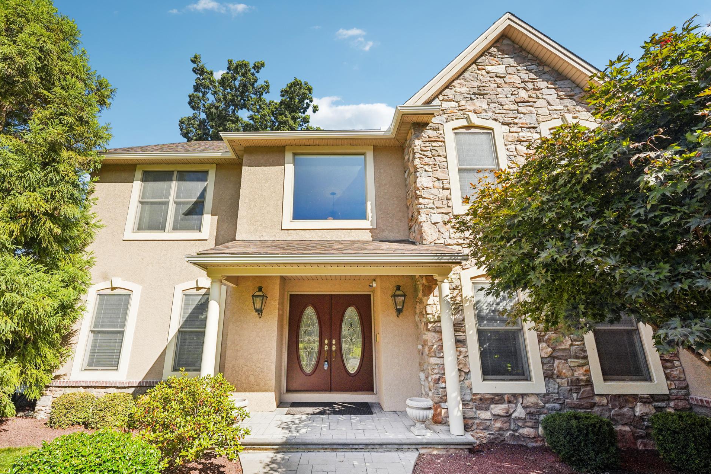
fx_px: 296
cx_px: 335
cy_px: 247
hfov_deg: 100.3
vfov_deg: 77.3
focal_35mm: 15
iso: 500
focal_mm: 14
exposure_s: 1/1000
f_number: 8
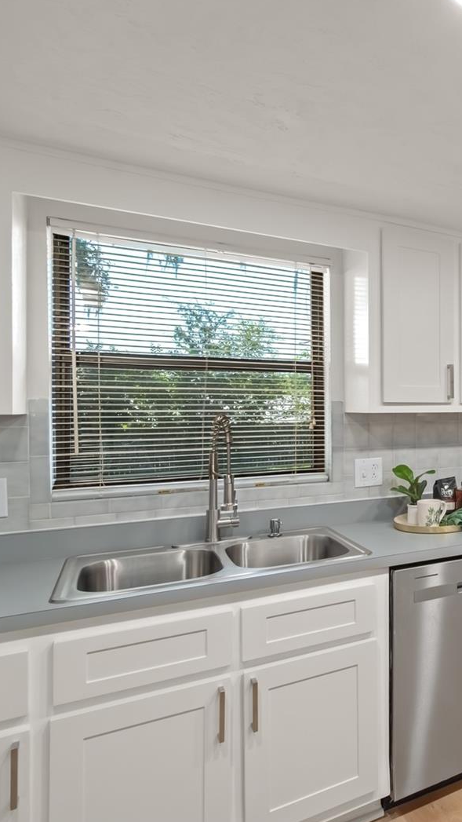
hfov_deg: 38.7
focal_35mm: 24
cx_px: 516
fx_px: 523
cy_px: 407
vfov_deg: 76.3
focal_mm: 10
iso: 250
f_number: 9
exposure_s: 1/4
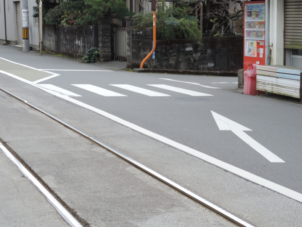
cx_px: 151
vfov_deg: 16.4
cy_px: 114
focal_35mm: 90
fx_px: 785
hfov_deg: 21.8
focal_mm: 16
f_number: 4.1
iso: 220
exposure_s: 1/100
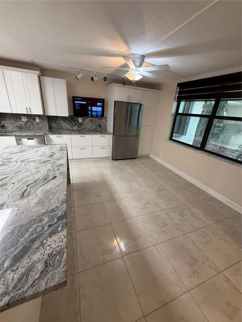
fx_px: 130
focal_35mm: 14
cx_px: 121
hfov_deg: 85.7
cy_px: 161
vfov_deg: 102.1
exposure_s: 1/60
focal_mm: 2.22
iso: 160
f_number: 2.2
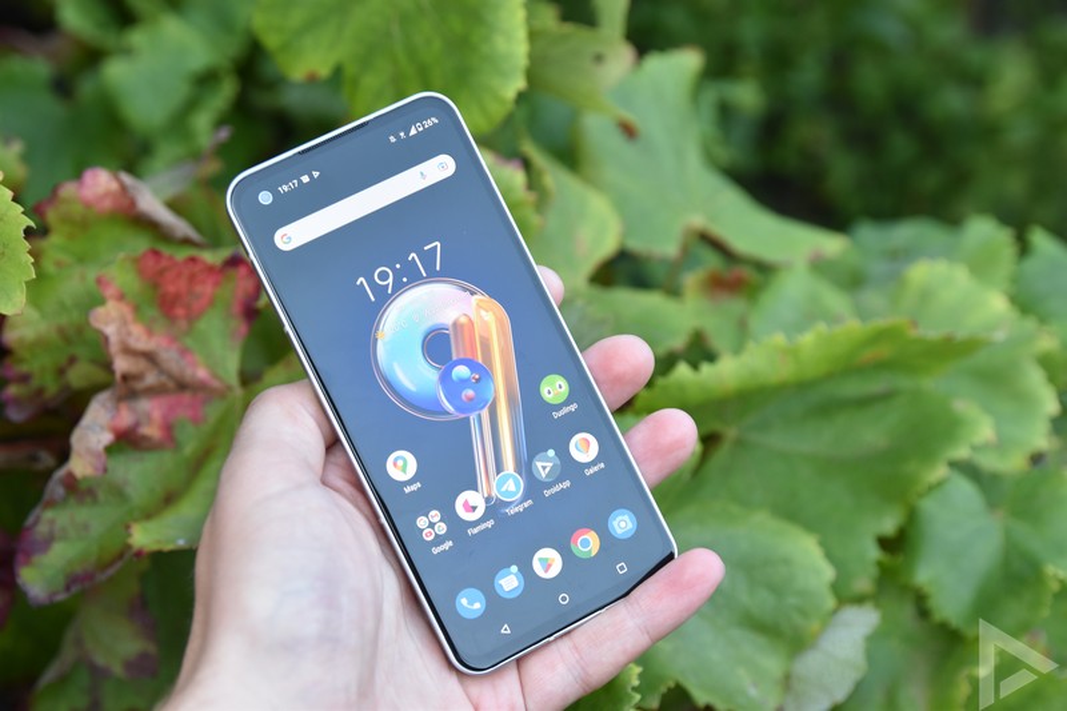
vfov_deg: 20.6
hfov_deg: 30.5
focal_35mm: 66
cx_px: 534
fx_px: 1956
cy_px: 356
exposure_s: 1/80
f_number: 4.5
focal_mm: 44
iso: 400
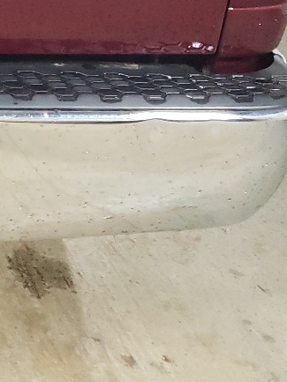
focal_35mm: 96
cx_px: -315
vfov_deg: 18.7
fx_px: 1061
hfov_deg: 13.0
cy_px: -142
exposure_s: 1/60.2
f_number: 1.5
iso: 328
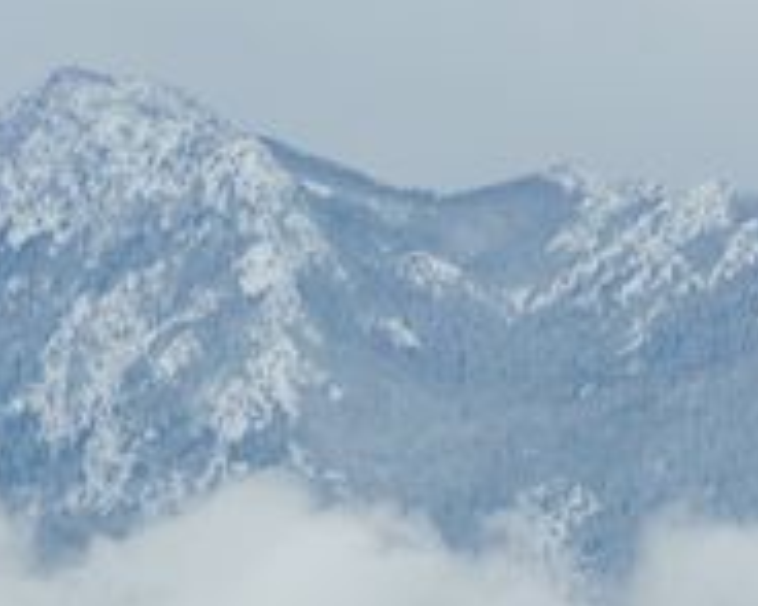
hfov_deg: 2.3
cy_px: 563
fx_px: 18700
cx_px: 548
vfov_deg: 1.9
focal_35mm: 834
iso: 125
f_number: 5.7
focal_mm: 56.5
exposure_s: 1/500
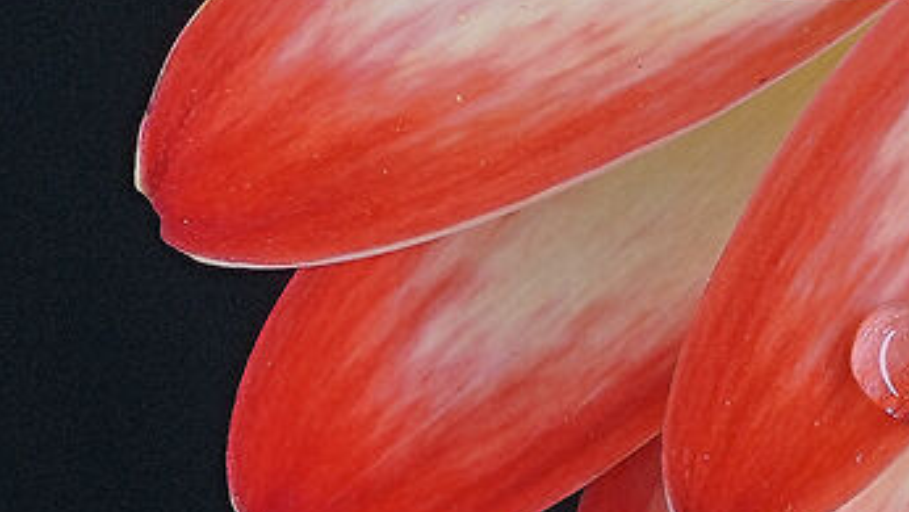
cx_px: 1592
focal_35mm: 1634
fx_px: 39403
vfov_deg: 0.7
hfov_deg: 1.3
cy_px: -541
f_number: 9
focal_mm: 150
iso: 100
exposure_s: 1/25
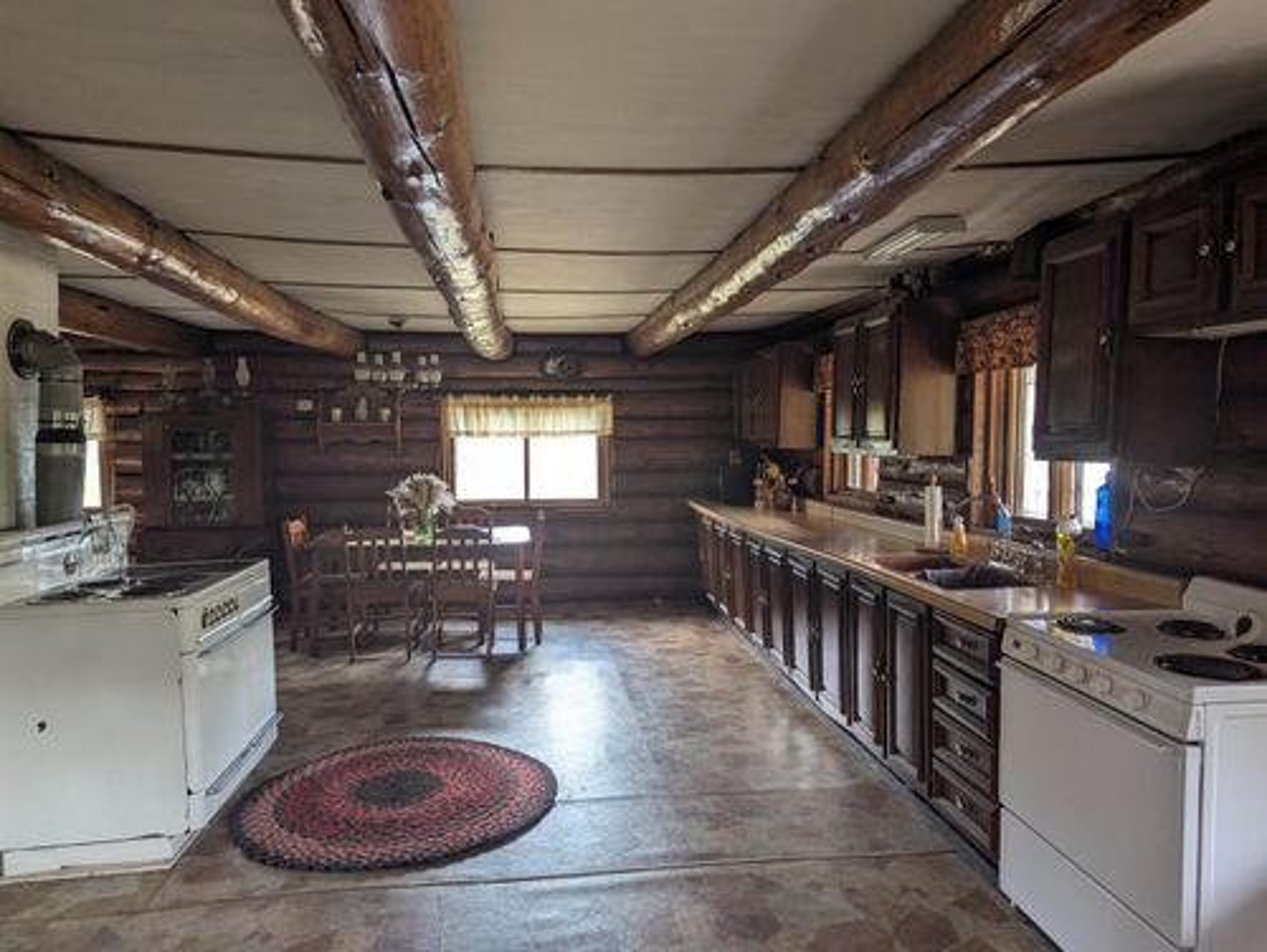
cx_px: 634
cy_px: 476
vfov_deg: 56.9
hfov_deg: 71.5
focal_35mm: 24
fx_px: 879
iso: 55
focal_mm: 6.81
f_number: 1.85
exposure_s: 1/23.8
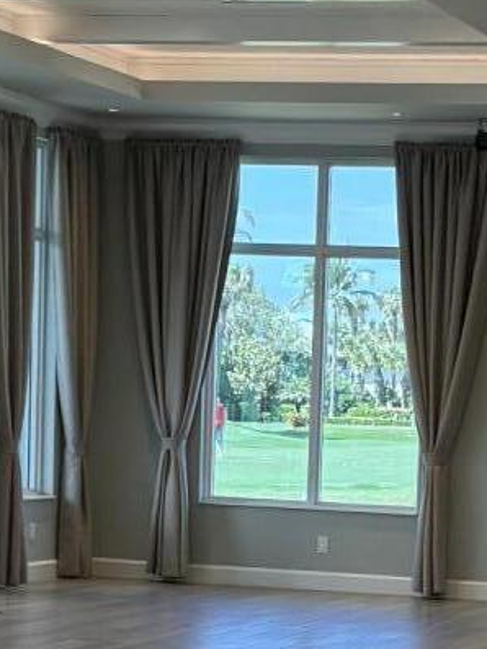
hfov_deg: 11.2
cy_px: 623
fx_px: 2456
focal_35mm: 131
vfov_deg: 14.8
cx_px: 459
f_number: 1.6
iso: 64
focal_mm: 5.96
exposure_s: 1/169
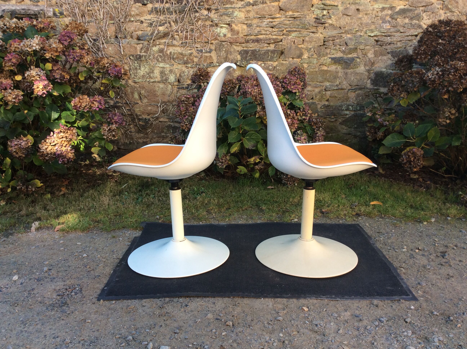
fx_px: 431
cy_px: 174
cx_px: 234
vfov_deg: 44.1
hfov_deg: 56.9
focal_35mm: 32
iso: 32
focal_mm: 3.3
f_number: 2.4
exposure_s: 1/151
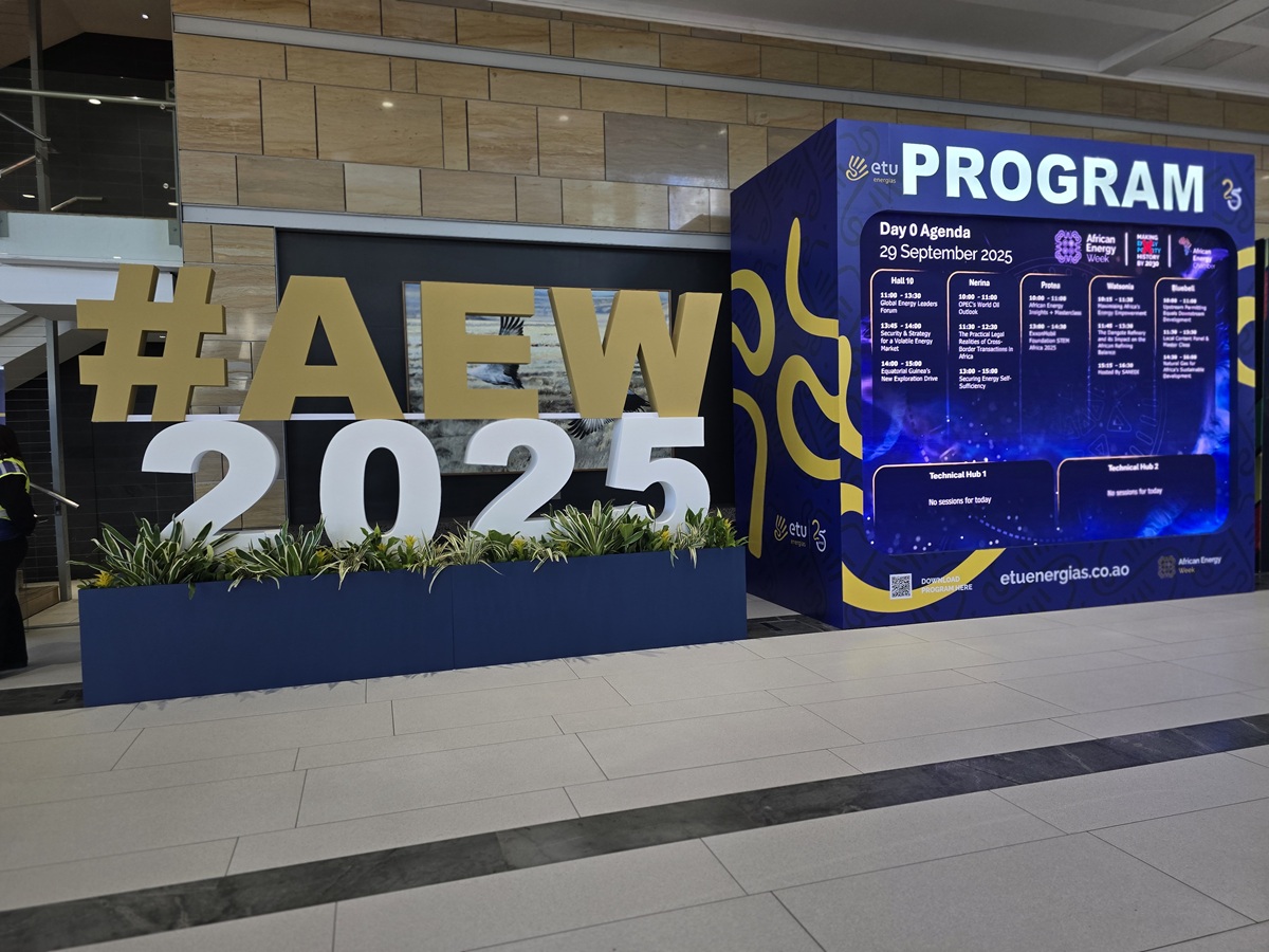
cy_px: 476
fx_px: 843
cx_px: 634
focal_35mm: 23
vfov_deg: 58.9
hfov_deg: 73.9
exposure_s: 1/100
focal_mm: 6.3
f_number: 1.7
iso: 100
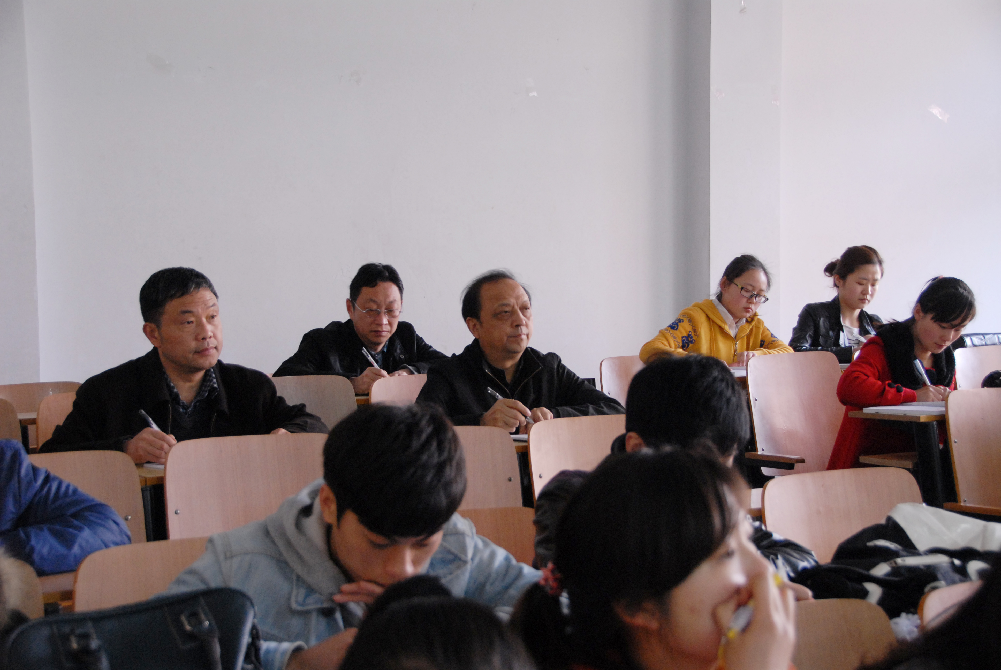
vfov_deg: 23.8
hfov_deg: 35.0
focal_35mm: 57
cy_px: 335
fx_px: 1587
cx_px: 500
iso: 640
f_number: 4.2
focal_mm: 38
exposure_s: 1/40
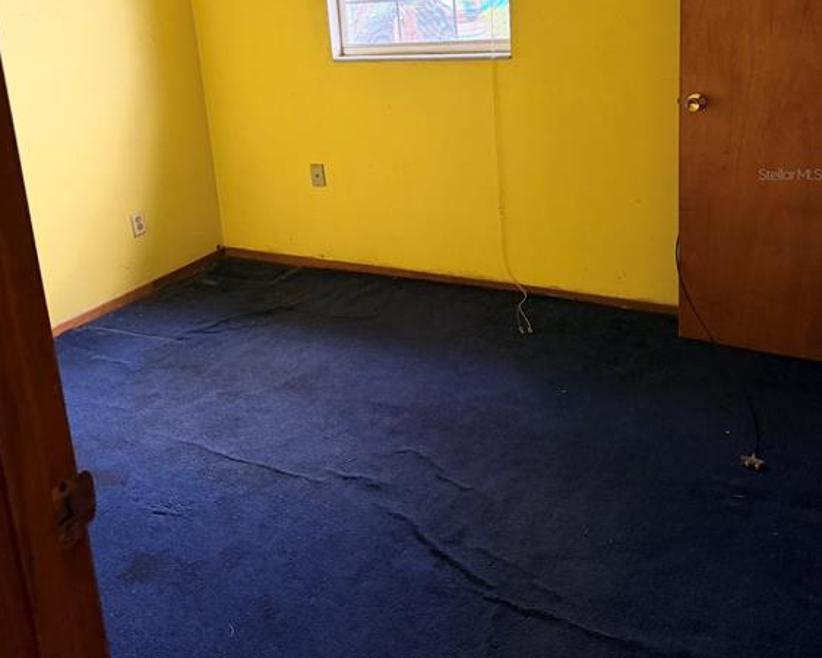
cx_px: 404
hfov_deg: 55.6
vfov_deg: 44.5
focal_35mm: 32
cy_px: 174
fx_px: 779
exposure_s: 1/54
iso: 800
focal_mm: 6.76
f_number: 1.78
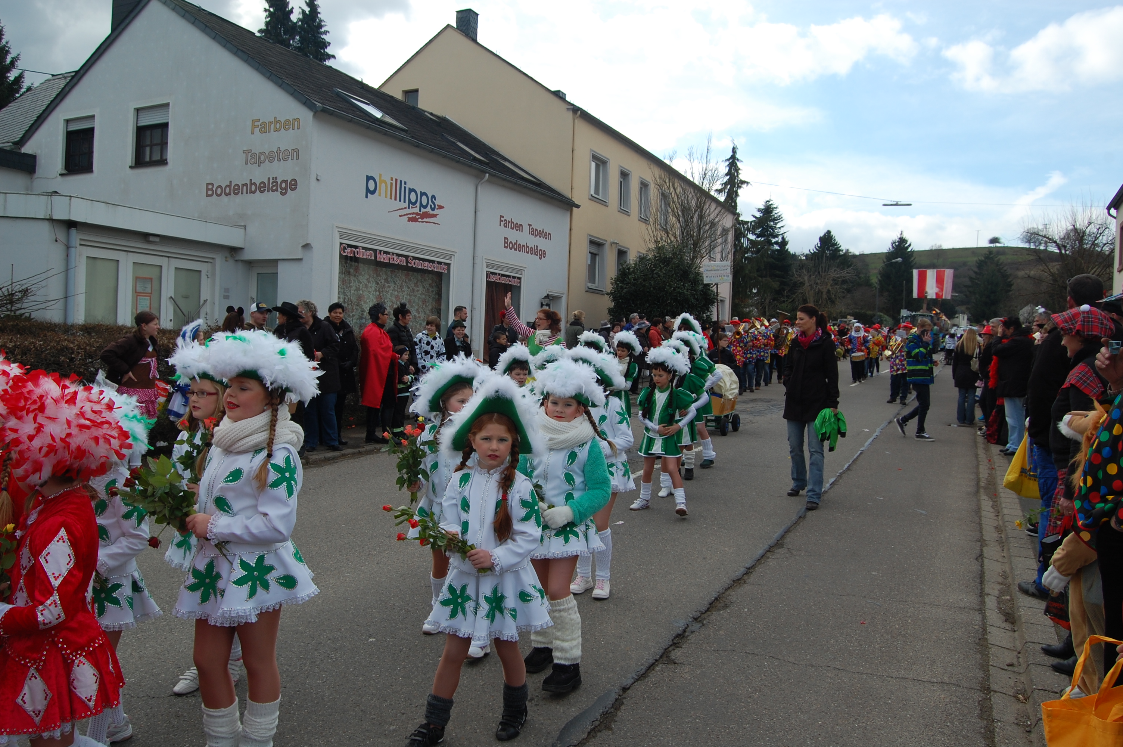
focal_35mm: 27
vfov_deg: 47.8
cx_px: 562
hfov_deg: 67.4
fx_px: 841
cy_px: 374
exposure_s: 1/250
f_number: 8
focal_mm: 18
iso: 200
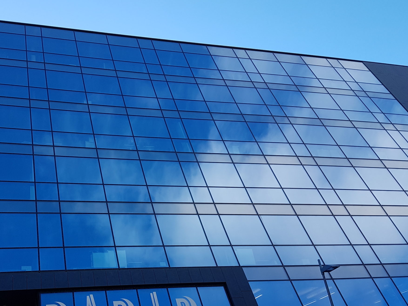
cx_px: 123
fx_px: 448
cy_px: 213
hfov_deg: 47.8
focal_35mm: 38
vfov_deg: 37.2
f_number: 1.7
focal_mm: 4.2
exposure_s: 1/566
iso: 40
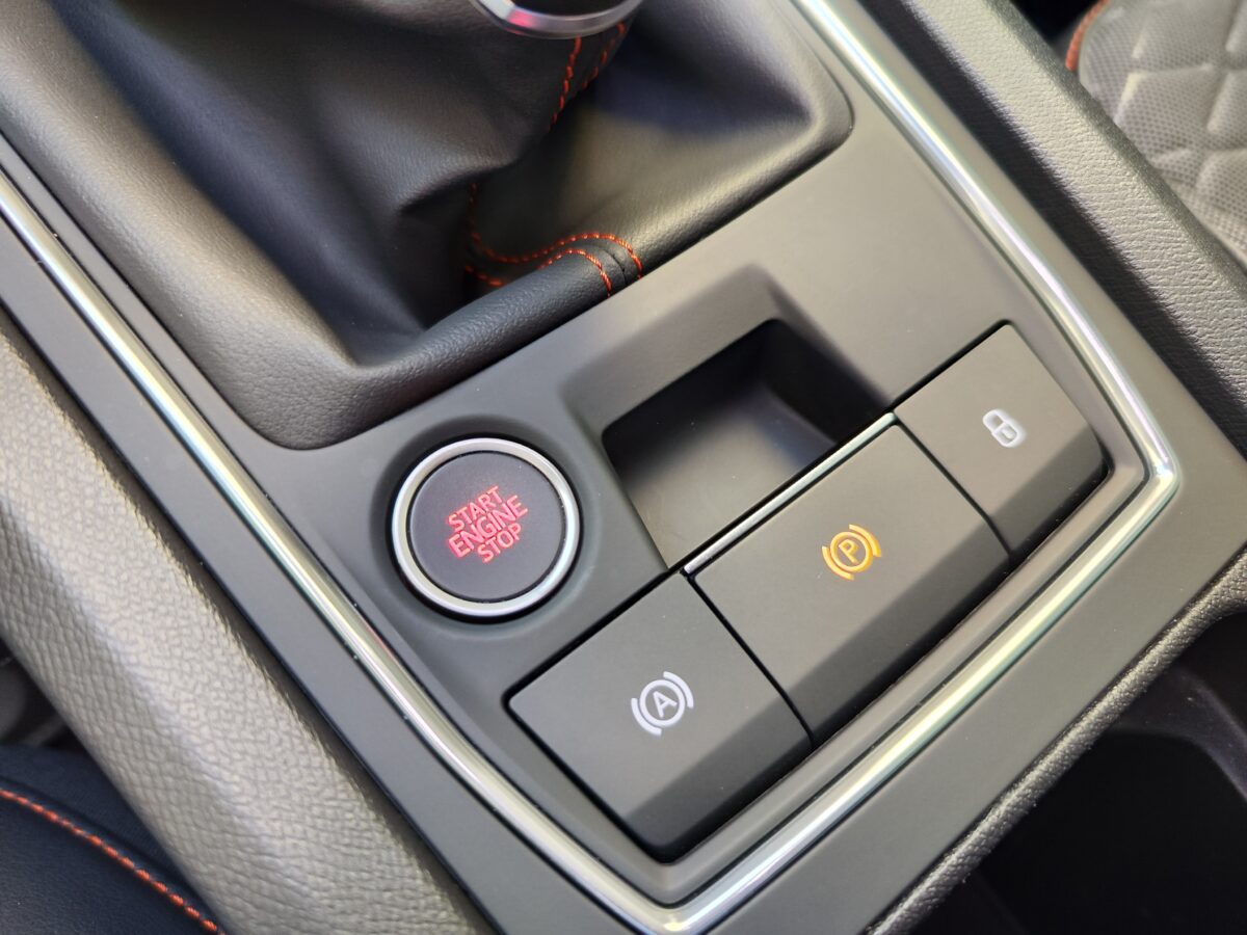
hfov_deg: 73.9
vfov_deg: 58.9
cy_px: 468
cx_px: 624
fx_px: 829
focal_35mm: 23
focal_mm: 7.01
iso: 373
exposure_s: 1/75
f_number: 1.69
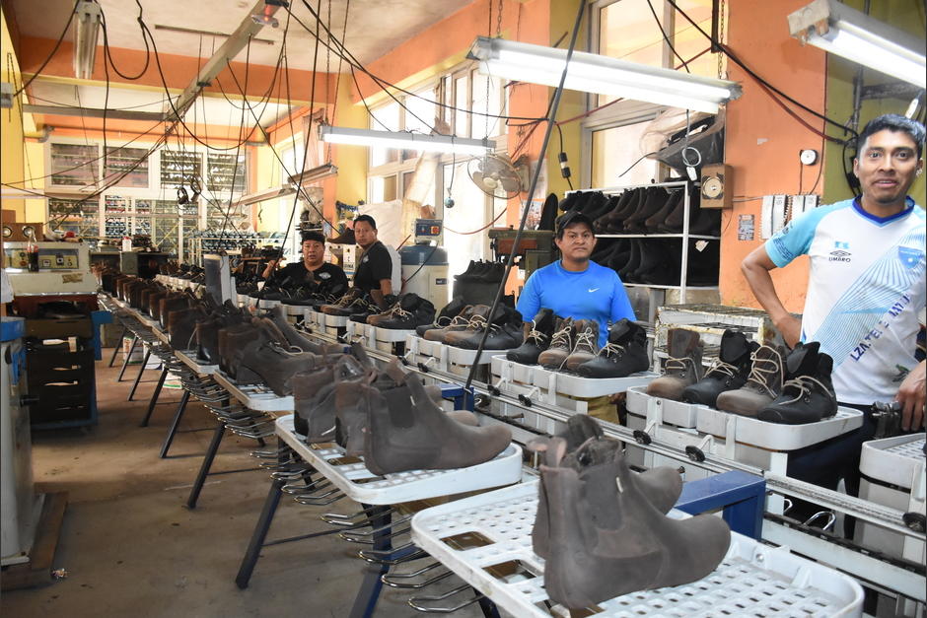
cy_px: 309
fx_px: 695
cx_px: 464
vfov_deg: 47.9
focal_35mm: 27
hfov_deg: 67.4
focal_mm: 18
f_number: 3.5
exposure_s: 1/160
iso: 4000
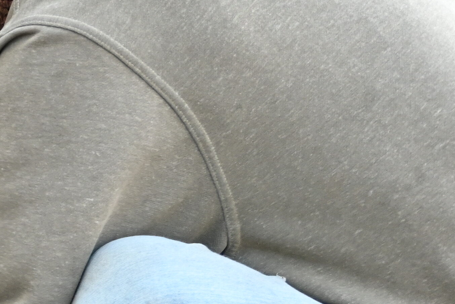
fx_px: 1719
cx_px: -254
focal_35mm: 136
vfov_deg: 10.1
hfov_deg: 14.0
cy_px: 130
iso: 500
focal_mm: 22
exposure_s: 1/125
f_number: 4
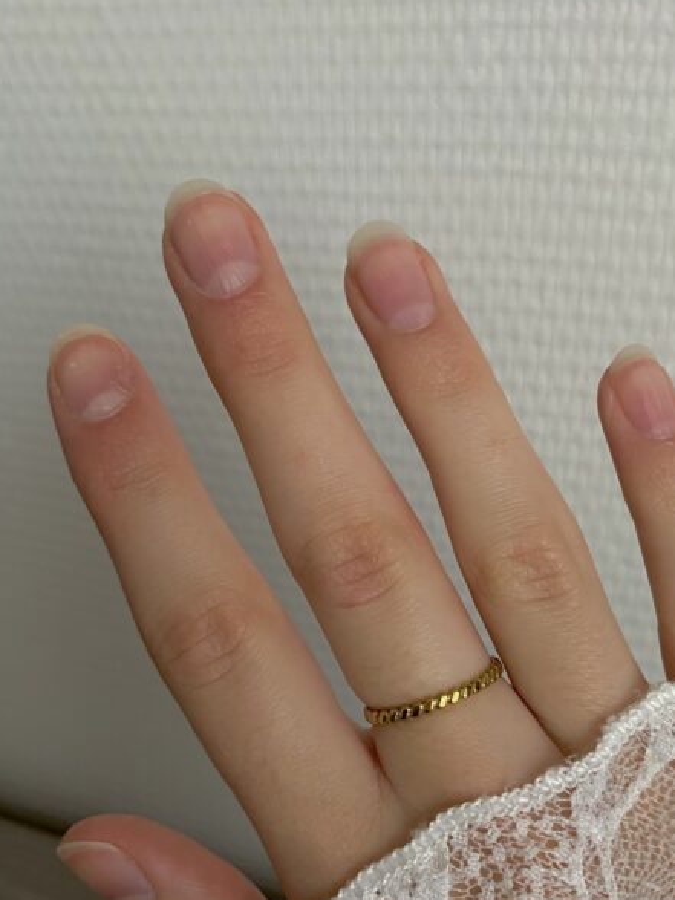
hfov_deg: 41.7
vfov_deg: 53.7
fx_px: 884
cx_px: 373
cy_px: 525
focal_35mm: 34
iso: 125
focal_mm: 4.25
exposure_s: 1/60
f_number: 1.8
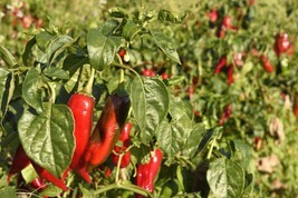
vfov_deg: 20.6
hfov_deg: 30.5
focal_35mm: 66
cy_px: 77
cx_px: 161
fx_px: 546
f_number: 10
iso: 200
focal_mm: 42
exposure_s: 1/200
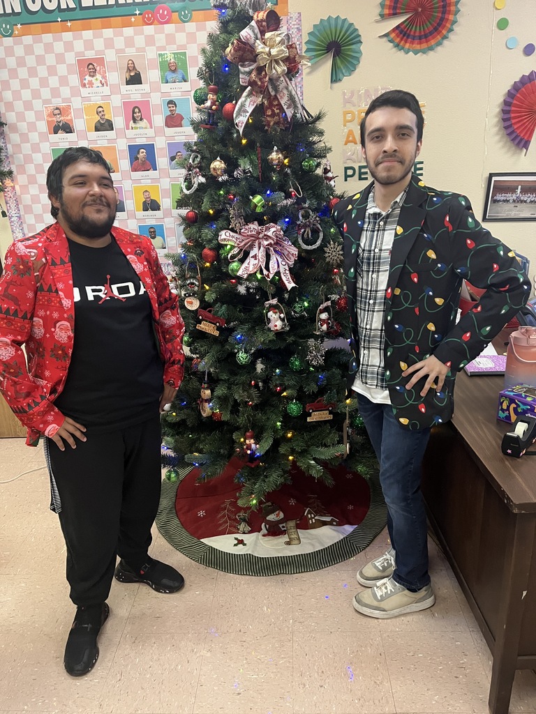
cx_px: 268
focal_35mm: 26
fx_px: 537
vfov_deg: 67.3
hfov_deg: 53.1
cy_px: 357
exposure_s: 1/60
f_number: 1.6
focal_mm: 5.1
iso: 500
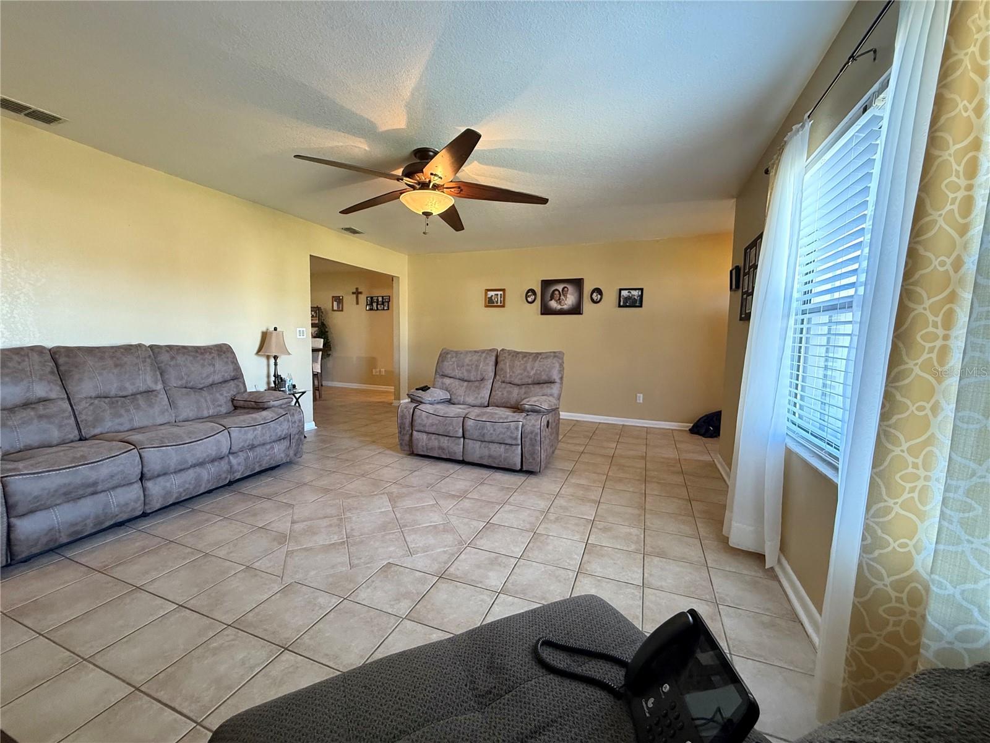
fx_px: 400
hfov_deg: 102.1
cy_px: 372
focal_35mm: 14
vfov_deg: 85.7
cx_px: 495
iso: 500
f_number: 2.2
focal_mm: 2.22
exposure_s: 1/60
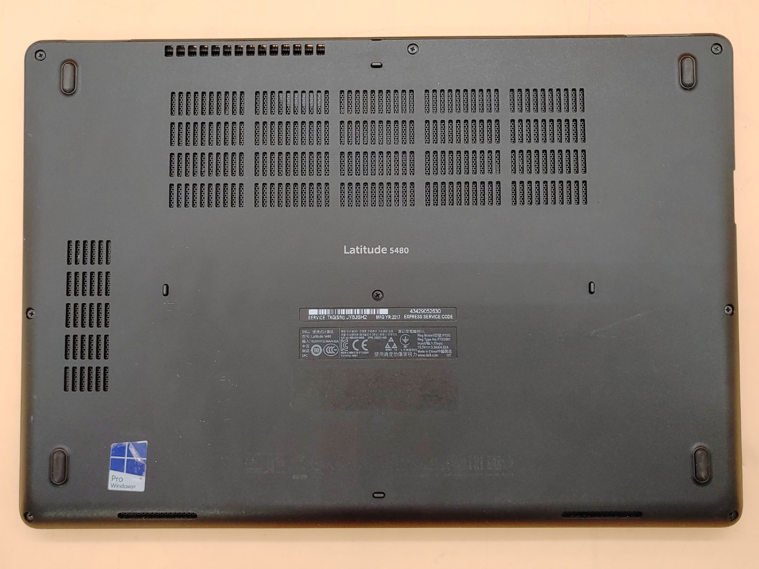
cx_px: 380
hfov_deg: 58.4
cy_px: 284
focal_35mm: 31
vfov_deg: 45.4
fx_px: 680
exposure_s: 1/61
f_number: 1.8
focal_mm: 4.36
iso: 50
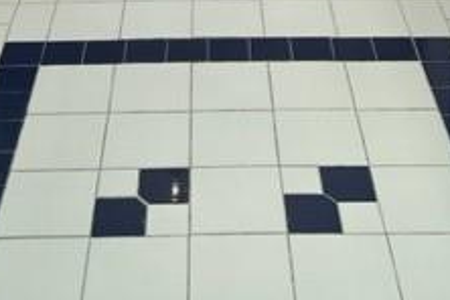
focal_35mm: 78
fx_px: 975
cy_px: -282
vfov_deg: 14.7
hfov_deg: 26.0
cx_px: 203
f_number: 1.5
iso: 40
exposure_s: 1/120
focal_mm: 5.7
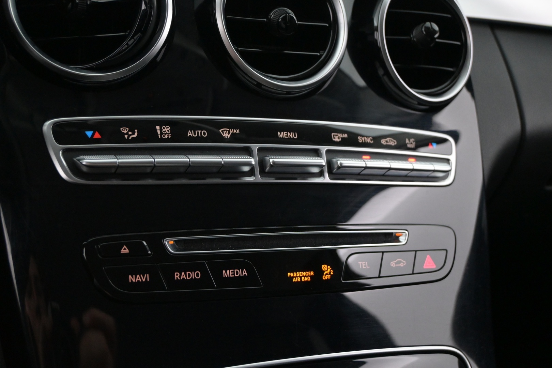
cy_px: 184
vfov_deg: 30.8
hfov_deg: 45.0
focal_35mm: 44
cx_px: 276
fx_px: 667
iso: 4000
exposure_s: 1/50
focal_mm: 29
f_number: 4.8
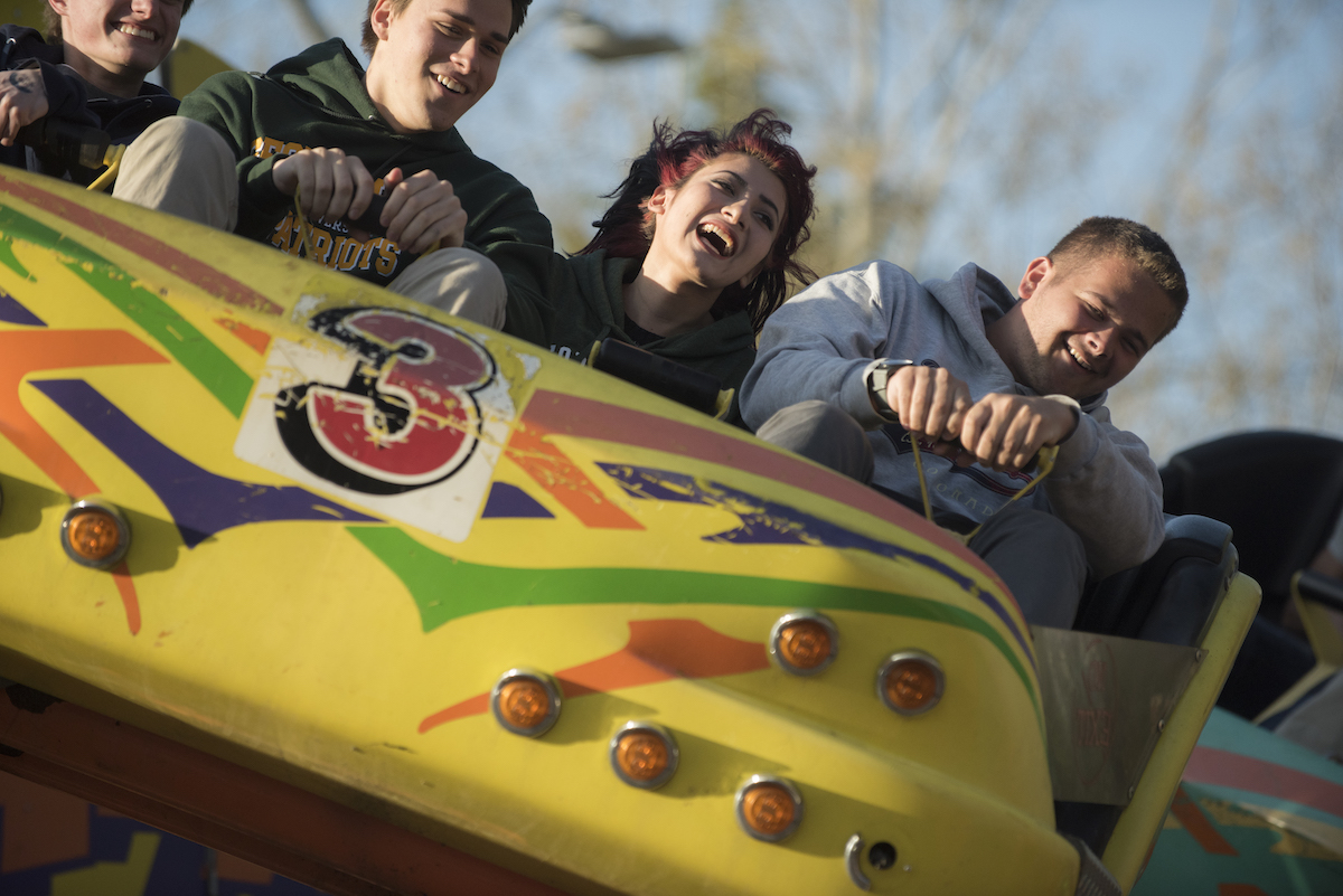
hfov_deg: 10.3
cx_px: 672
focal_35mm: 200
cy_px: 448
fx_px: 7463
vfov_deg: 6.9
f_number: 3.5
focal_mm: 200
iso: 800
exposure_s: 1/1600
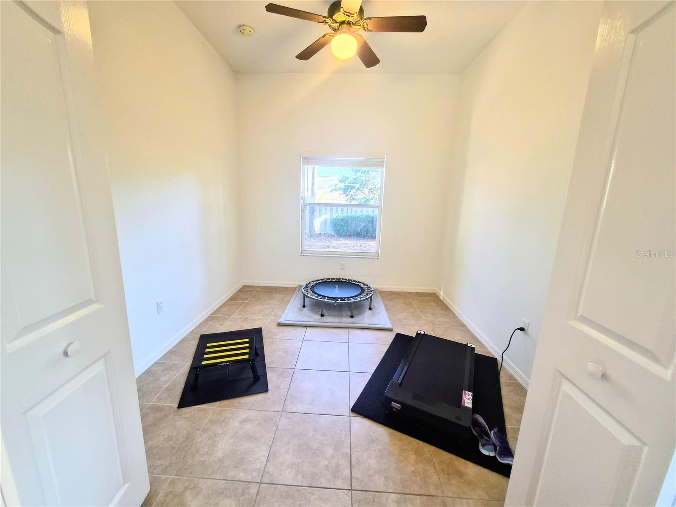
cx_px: 338
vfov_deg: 89.9
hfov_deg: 106.2
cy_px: 254
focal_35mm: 13
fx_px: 254
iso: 125
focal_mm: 1.7
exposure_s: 1/60
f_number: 2.2
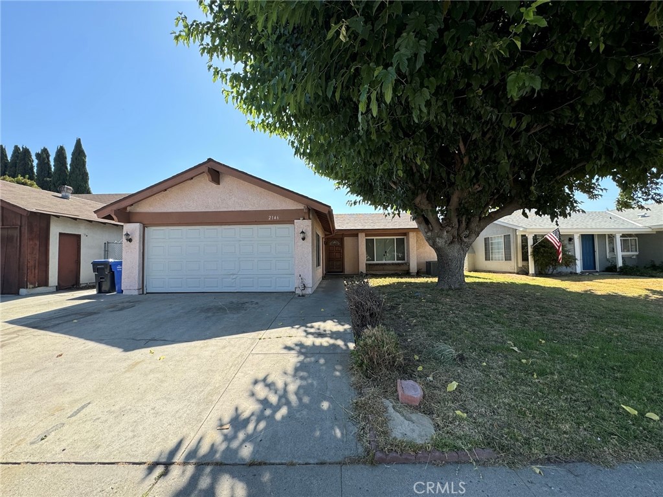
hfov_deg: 102.1
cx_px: 332
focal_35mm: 14
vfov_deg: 85.7
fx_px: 268
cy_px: 248
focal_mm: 2.22
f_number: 2.2
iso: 40
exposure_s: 1/664
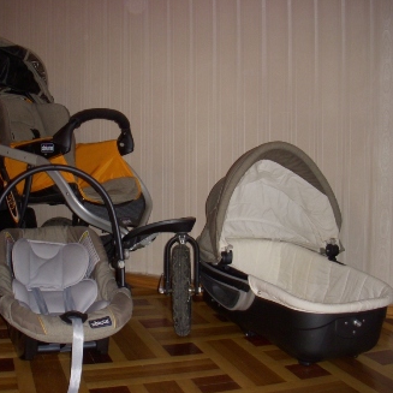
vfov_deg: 36.8
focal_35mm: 46
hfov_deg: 36.7
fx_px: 591
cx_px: 162
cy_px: 196
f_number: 3.3
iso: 125
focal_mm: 6.3
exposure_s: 1/40
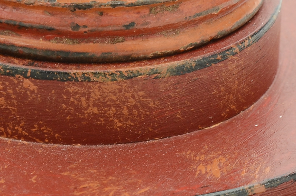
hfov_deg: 7.8
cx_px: 72
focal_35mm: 265
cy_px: 156
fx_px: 2171
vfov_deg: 5.2
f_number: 10
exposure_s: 1/60
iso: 320
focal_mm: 55
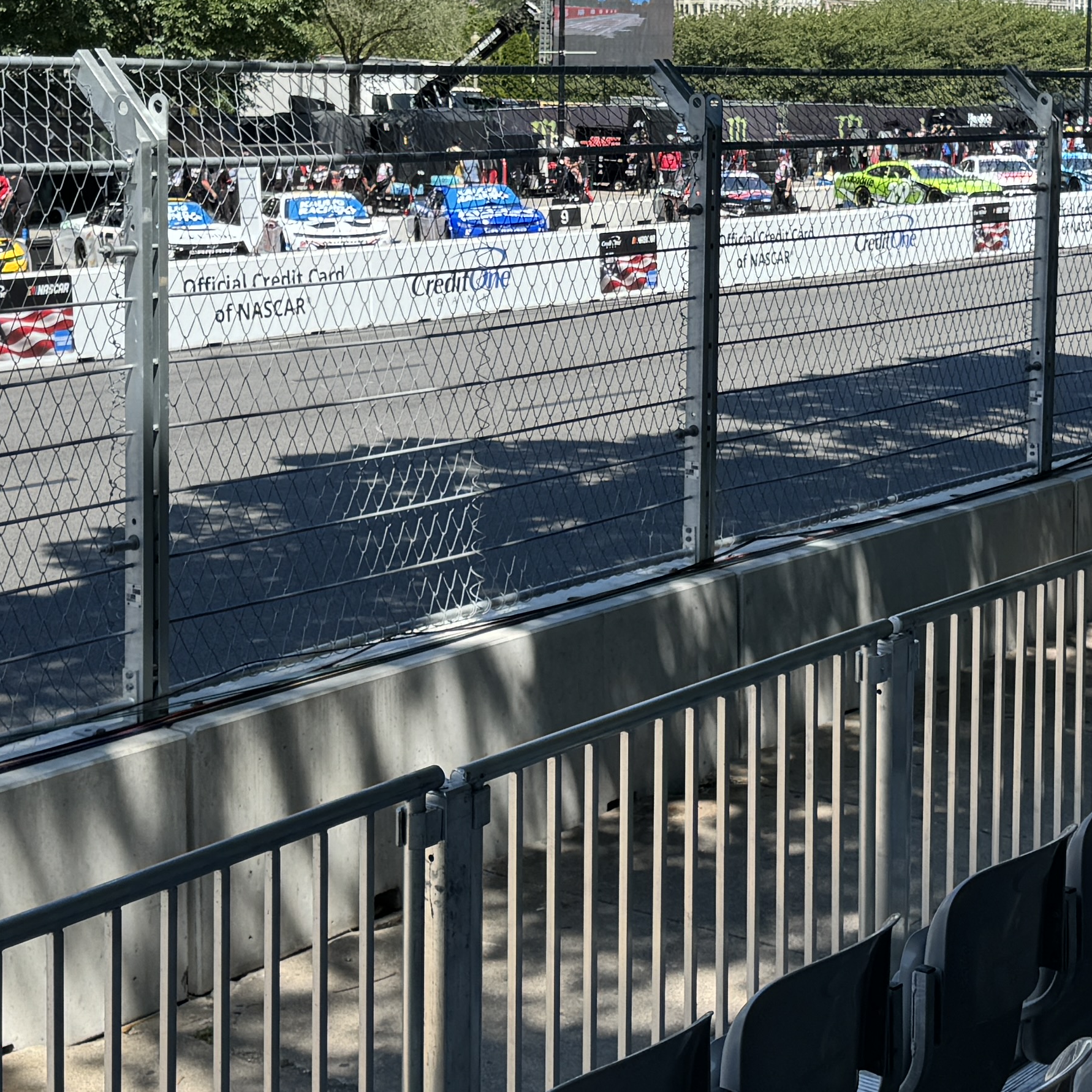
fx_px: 2427
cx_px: 611
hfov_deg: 25.3
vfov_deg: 25.1
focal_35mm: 68
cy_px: 279
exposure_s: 1/2331
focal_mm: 6.76
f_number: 1.78
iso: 80
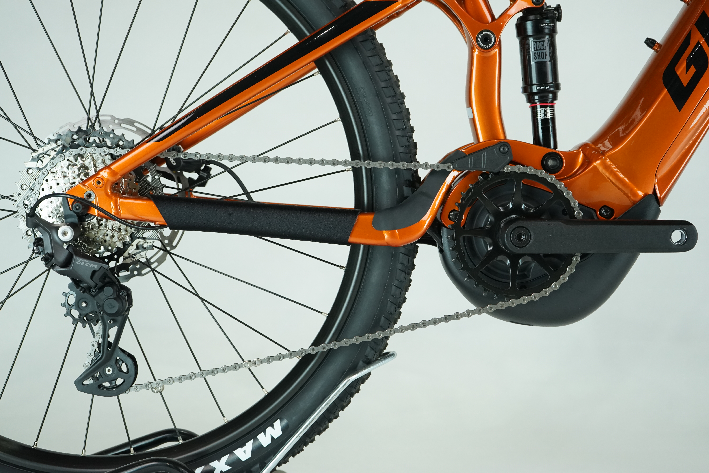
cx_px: 354
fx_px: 1142
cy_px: 236
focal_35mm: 58
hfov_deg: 34.5
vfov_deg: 23.4
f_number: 5.6
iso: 1600
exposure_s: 1/200
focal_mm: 58
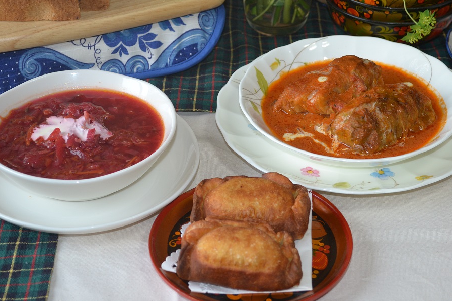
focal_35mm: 77
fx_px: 966
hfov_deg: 26.3
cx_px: 240
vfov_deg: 17.7
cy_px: 131
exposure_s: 1/20
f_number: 5.3
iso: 400
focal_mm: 40
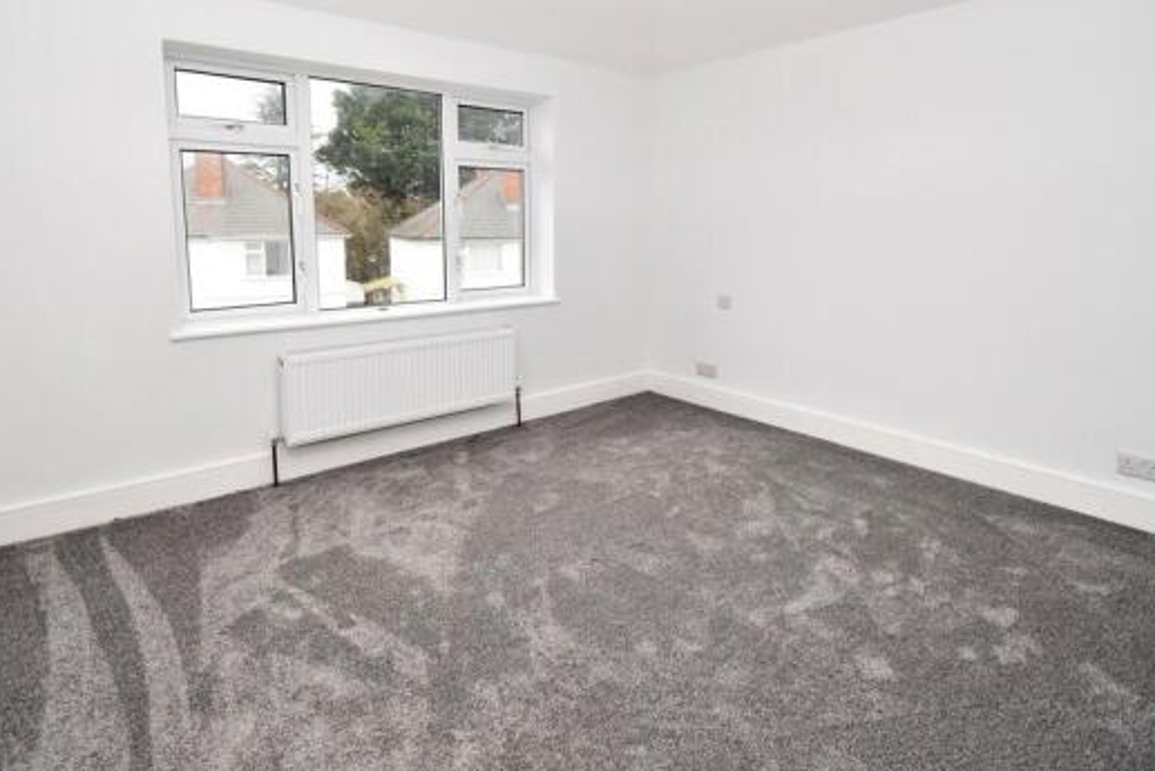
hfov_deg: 86.9
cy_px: 292
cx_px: 560
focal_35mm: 19
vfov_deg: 63.7
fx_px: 610
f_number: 5.6
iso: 800
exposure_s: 1/125
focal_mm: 10
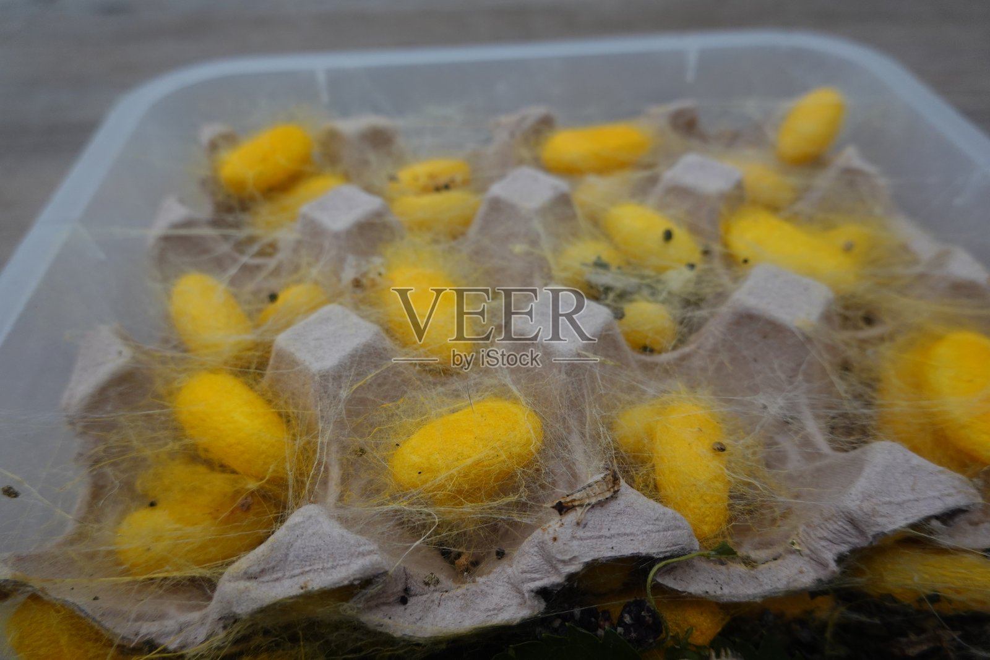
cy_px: 330
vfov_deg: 53.1
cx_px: 495
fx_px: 660
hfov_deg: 73.7
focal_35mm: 24
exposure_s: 1/30
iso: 160
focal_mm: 9
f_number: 2.8
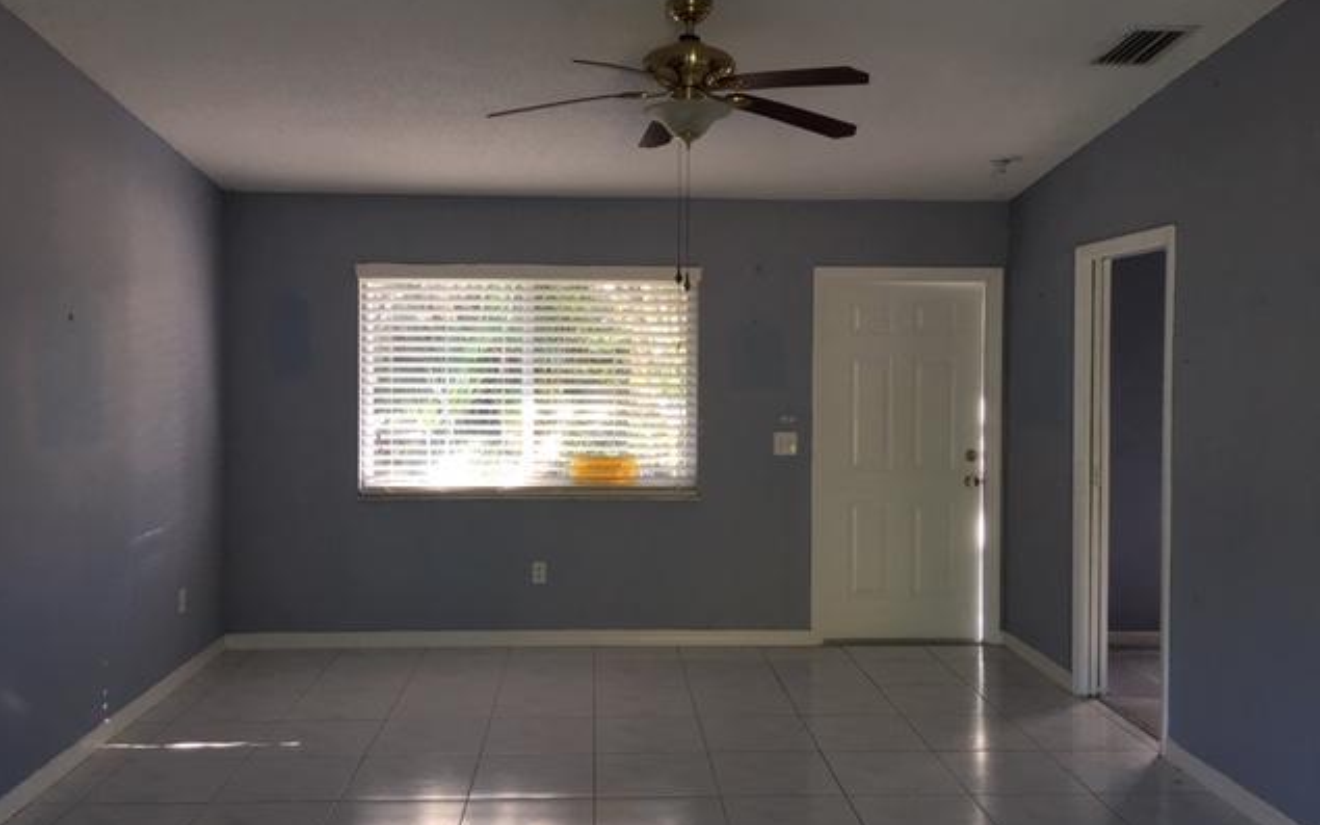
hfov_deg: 61.2
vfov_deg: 40.6
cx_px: 657
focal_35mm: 31
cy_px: 387
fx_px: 1115
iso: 32
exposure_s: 1/17
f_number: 2.2
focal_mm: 4.15
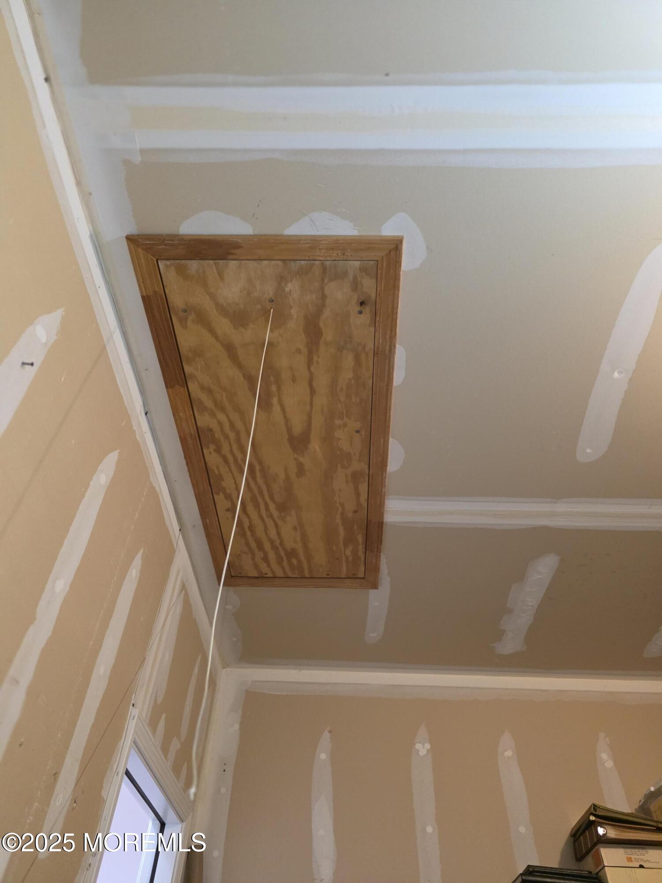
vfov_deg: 73.9
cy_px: 442
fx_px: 586
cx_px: 331
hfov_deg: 58.9
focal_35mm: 23
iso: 1000
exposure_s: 1/120
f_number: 1.7
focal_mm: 6.3
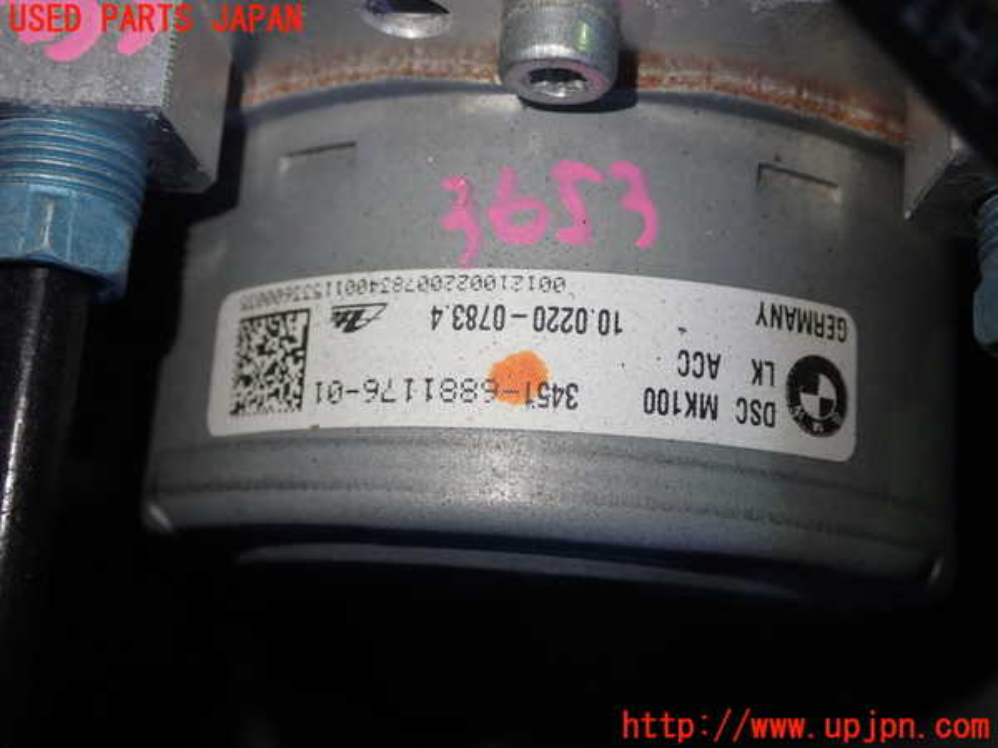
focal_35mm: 47
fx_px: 1355
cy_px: 374
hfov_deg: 40.4
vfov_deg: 30.9
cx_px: 499
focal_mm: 8.4
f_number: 3.1
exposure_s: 1/80
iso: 200
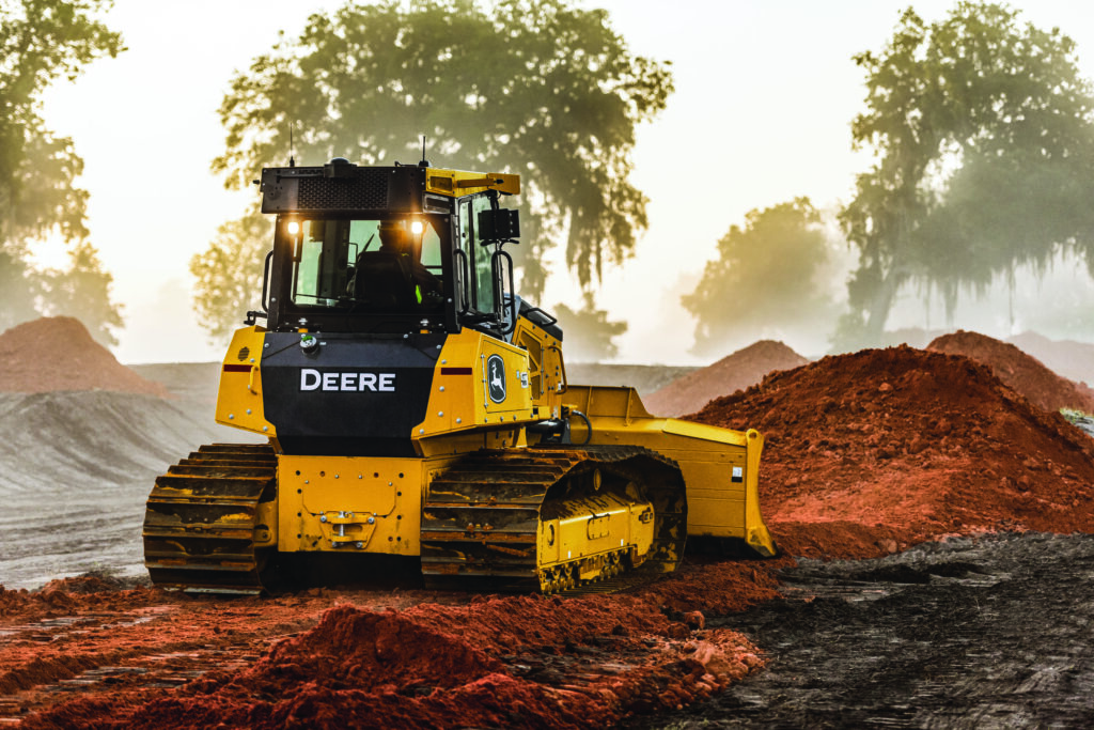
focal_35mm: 110
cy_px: 365
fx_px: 3343
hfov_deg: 18.6
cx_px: 547
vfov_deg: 12.5
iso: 640
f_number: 2.8
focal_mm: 110
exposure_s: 1/1250
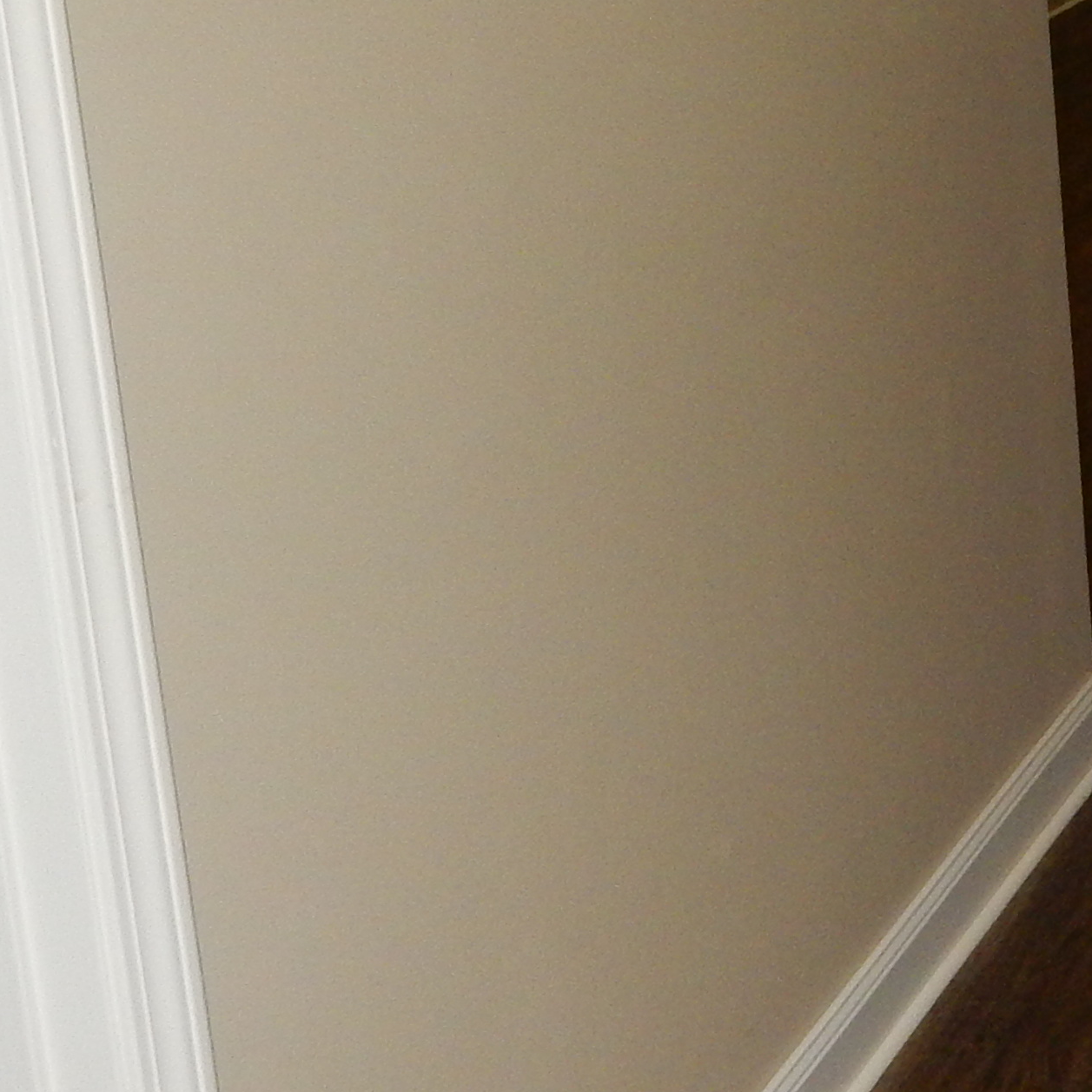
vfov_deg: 21.1
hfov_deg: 18.4
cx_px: 1750
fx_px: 2891
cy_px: 184
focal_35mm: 81
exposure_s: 1/60
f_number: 3.7
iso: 280
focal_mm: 4.5
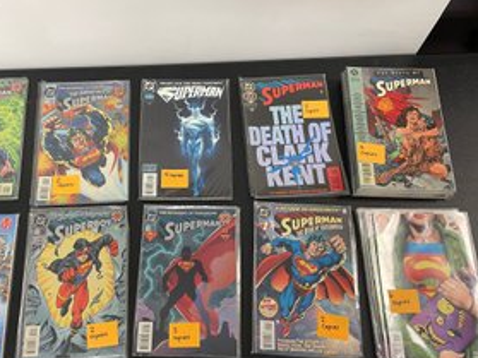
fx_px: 442
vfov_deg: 43.9
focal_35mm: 32
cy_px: 215
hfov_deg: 56.5
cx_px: 200
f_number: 1.6
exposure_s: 1/60
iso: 125
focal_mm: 4.2
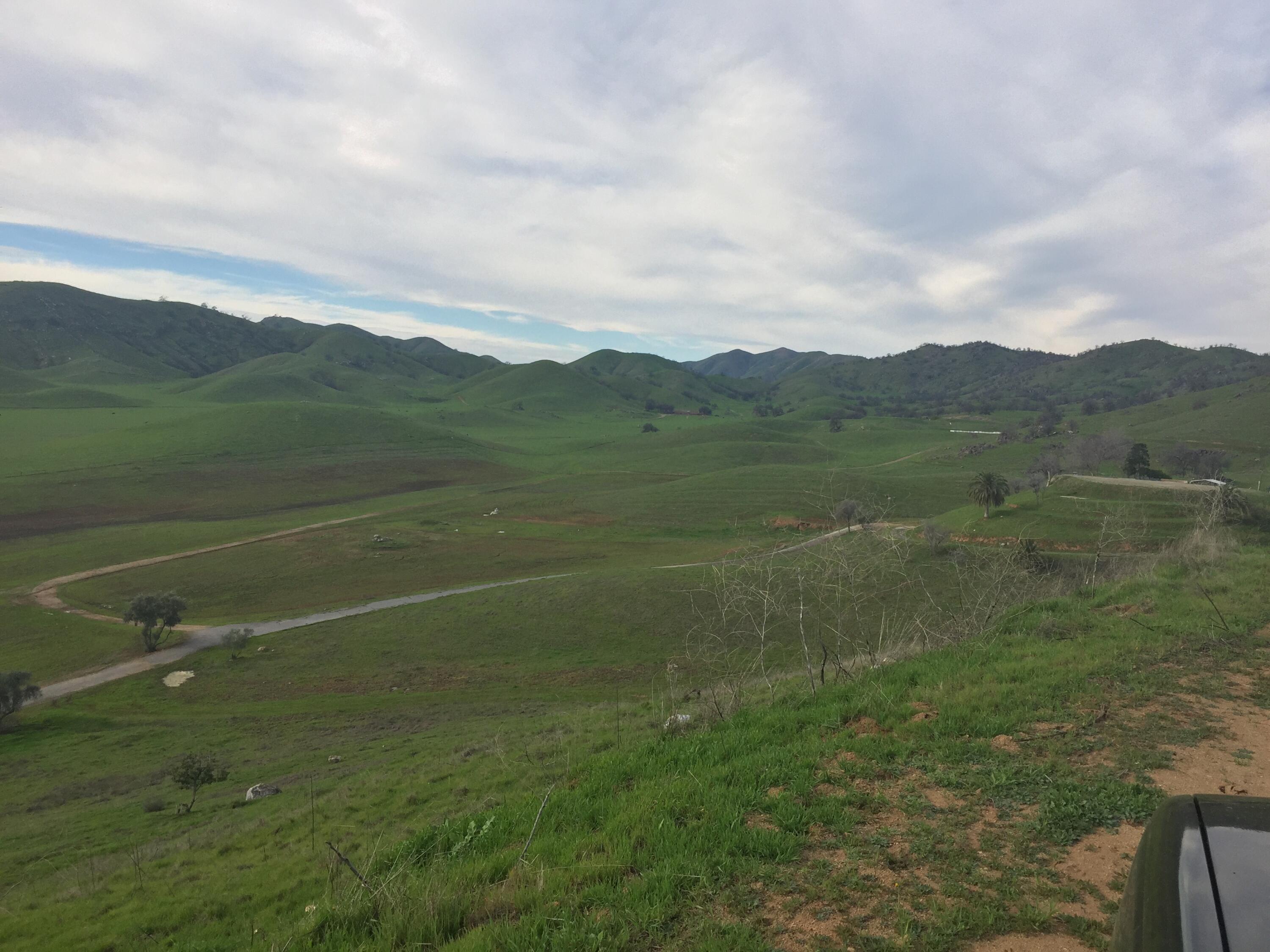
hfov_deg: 61.7
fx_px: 1064
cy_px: 476
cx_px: 635
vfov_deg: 48.2
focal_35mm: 29
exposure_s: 1/1412
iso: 32
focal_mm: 4.15
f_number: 2.2
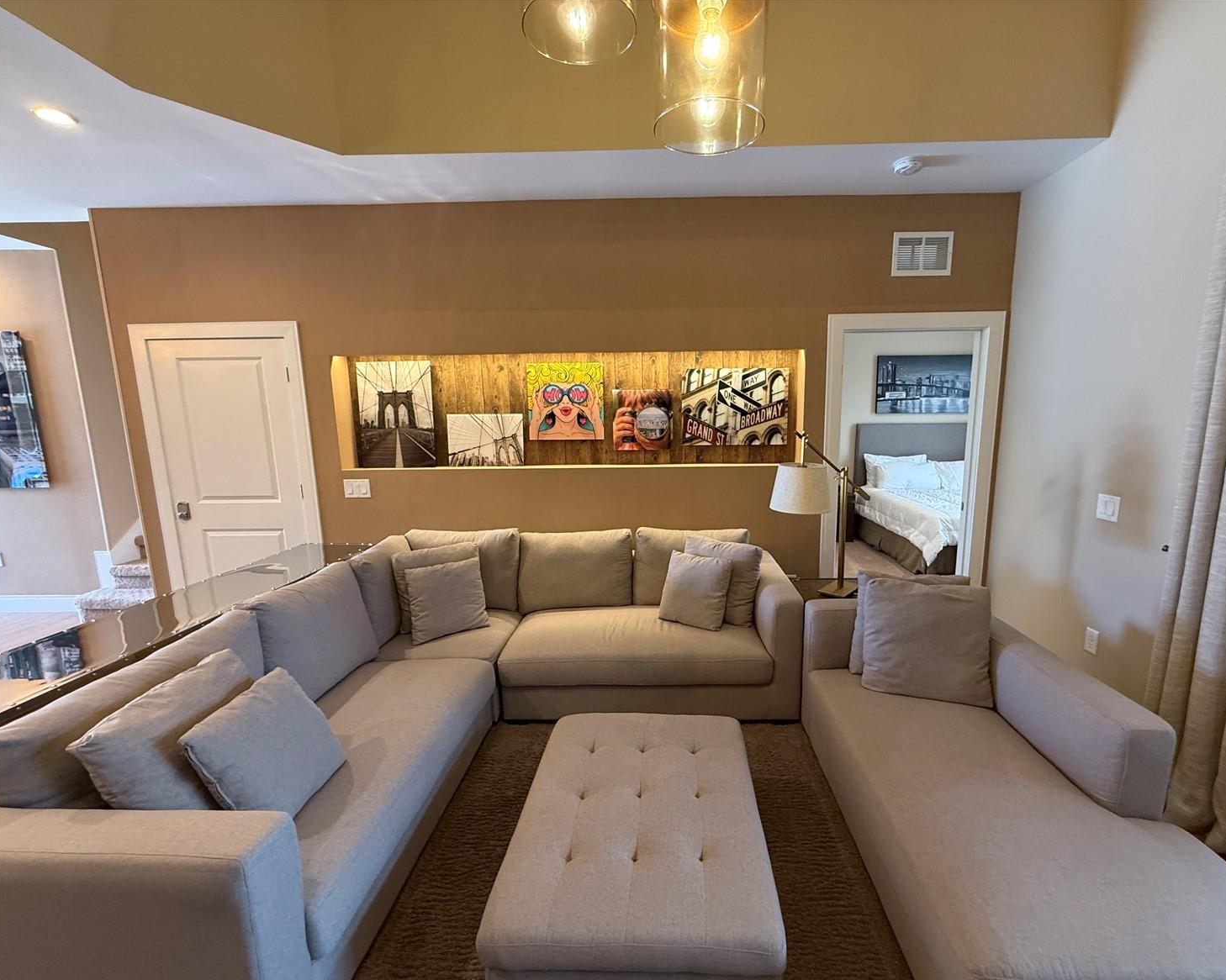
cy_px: 503
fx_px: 544
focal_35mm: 15
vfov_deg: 84.0
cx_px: 653
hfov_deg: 96.7
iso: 250
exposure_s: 1/60
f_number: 2.2
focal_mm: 2.22
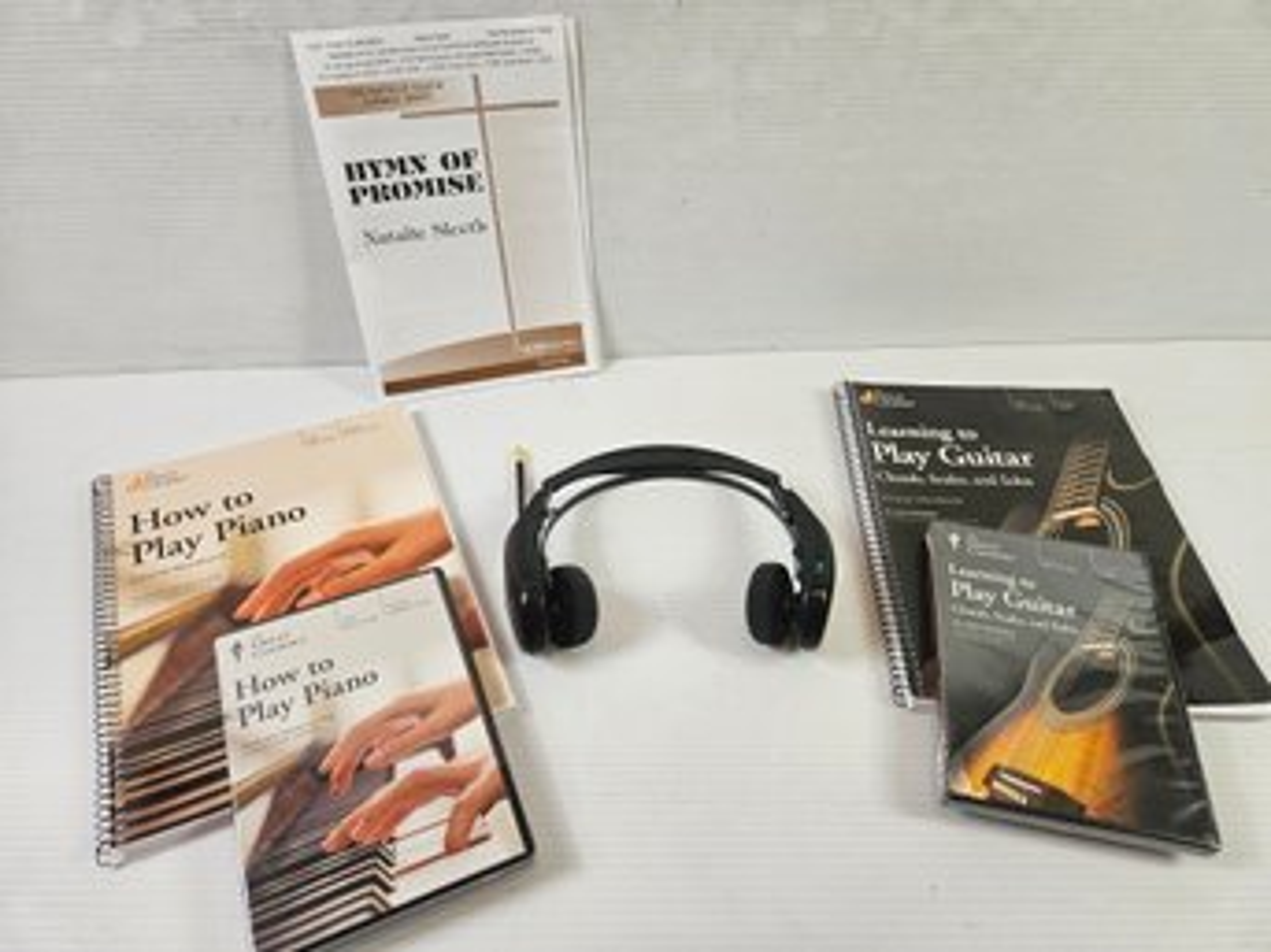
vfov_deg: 58.8
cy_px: 476
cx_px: 636
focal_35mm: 23
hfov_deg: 73.9
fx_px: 844
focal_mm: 5.4
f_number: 1.8
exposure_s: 1/120
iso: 100
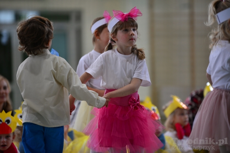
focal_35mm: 200
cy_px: 76
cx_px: 115
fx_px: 1278
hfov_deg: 10.3
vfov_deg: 6.9
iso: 500
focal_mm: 200
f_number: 2.8
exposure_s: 1/320
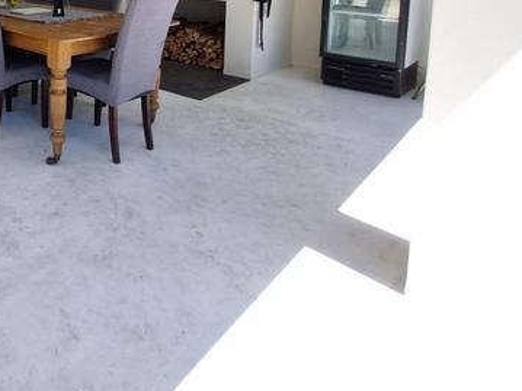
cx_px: -20
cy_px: -6
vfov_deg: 41.5
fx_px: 437
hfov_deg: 48.5
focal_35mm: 29
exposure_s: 1/322
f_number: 2.2
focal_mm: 1.74
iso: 50
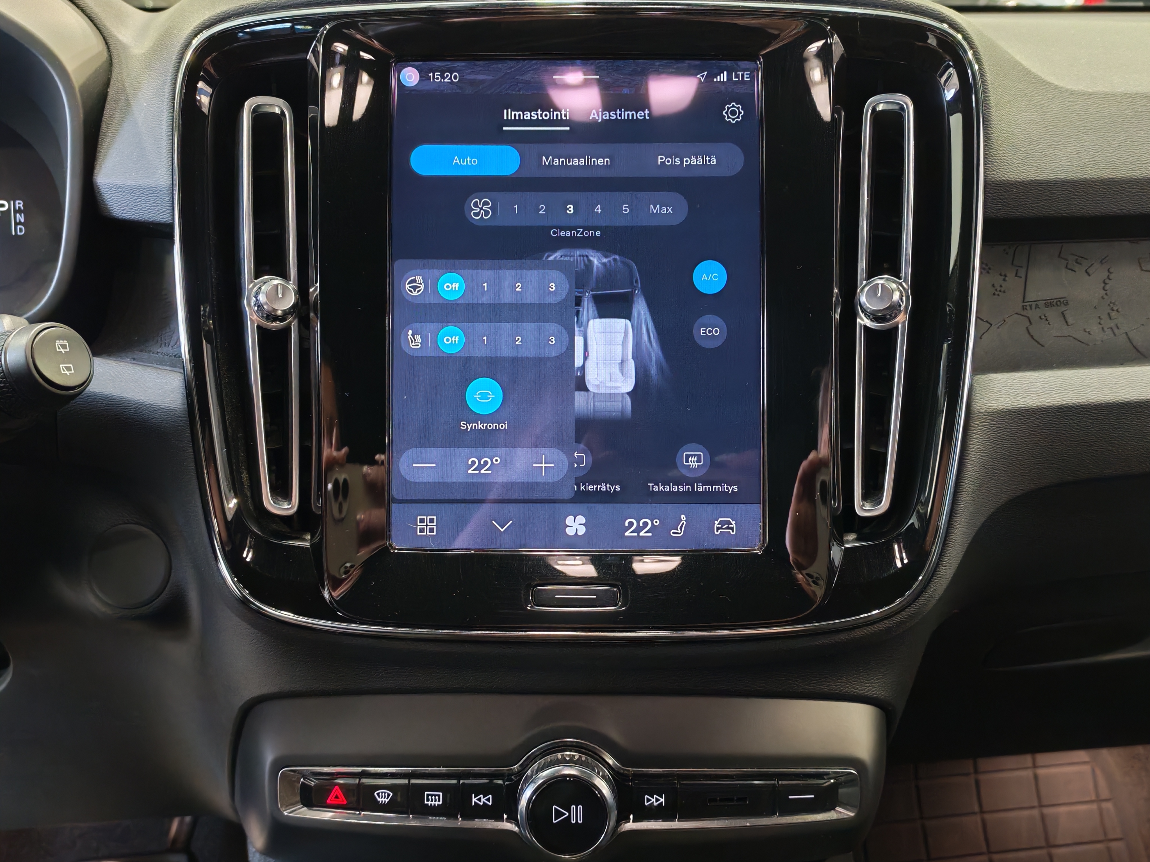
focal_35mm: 34
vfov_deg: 41.8
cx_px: 575
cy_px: 431
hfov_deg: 54.0
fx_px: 1130
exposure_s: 1/50
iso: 2000
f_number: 1.9
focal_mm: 6.12
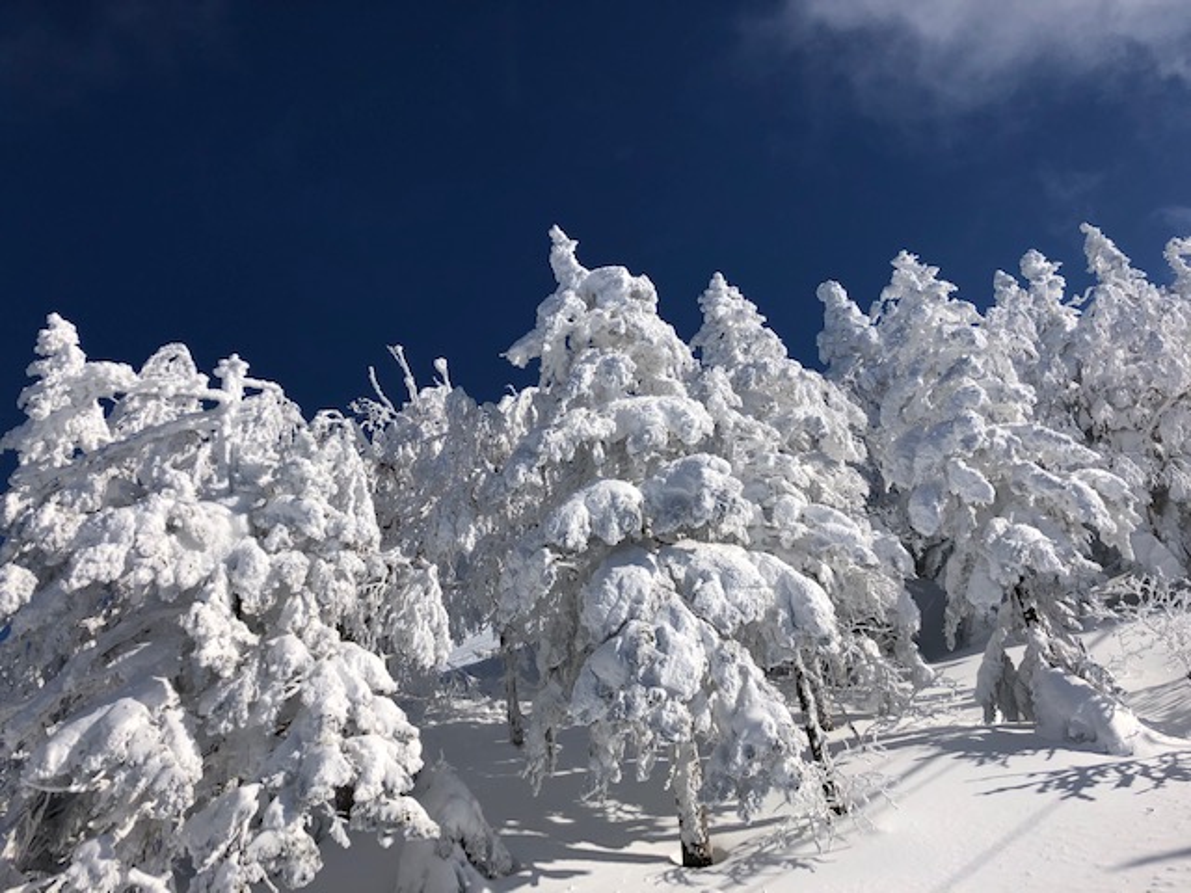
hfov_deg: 63.4
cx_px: 596
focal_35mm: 28
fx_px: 963
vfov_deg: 49.7
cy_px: 446
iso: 20
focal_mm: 3.99
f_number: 1.8
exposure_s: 1/6098
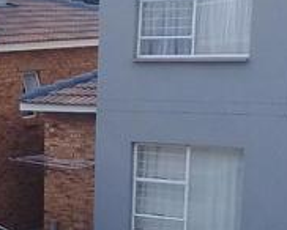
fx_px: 1131
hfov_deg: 13.6
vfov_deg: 11.3
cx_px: -145
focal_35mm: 133
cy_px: 304
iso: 50
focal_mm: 3.3
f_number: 2.2
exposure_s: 1/524
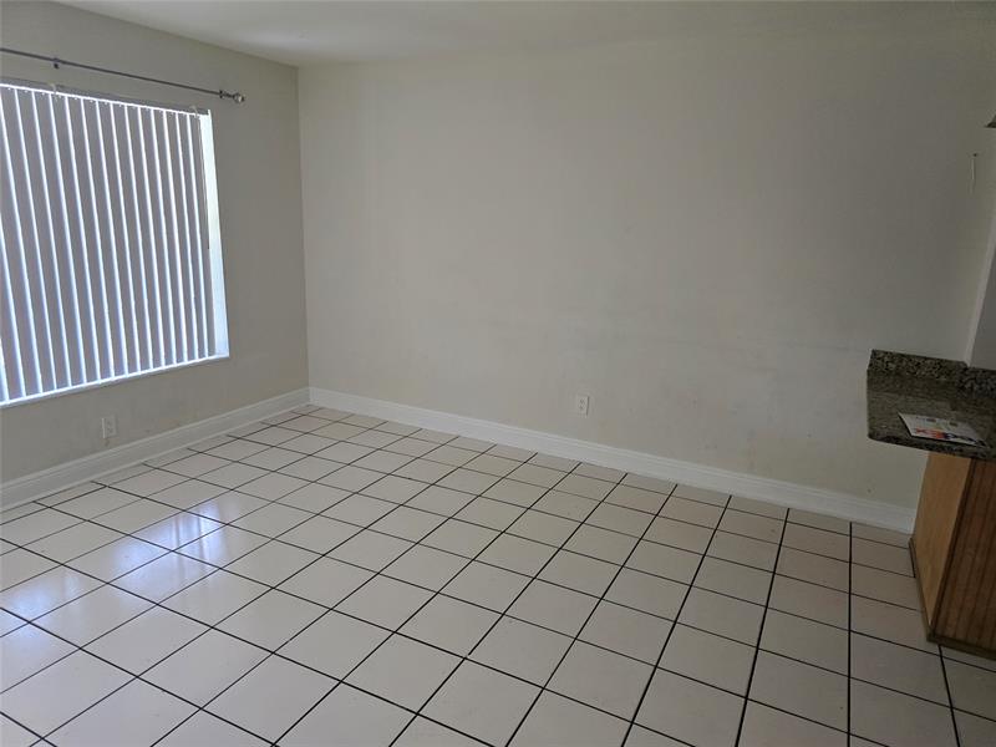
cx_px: 498
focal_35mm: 23
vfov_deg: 58.9
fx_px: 662
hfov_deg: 73.9
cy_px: 374
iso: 500
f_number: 1.7
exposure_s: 1/120
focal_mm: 6.3
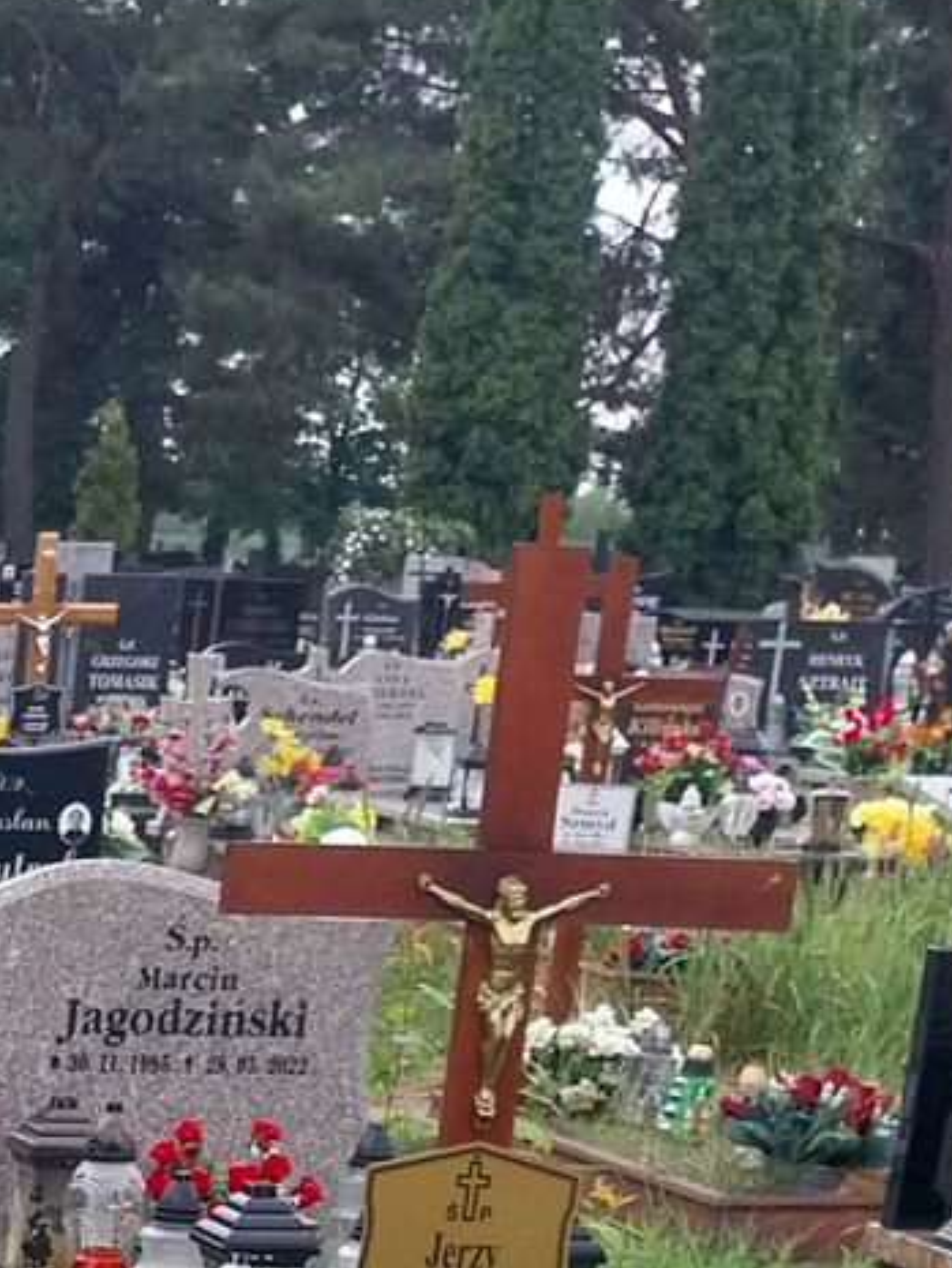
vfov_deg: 15.9
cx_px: -1110
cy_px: 1871
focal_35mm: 114
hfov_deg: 11.4
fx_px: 4178
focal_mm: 4
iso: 25
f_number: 1.8
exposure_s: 1/550
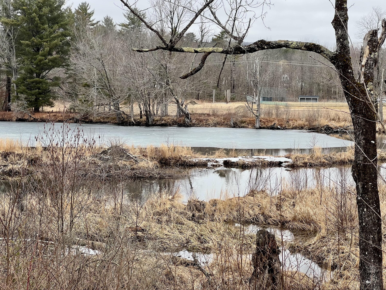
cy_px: 145
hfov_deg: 25.3
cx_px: 193
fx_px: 859
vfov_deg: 19.1
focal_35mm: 77
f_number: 2.8
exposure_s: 1/99
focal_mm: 9
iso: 40
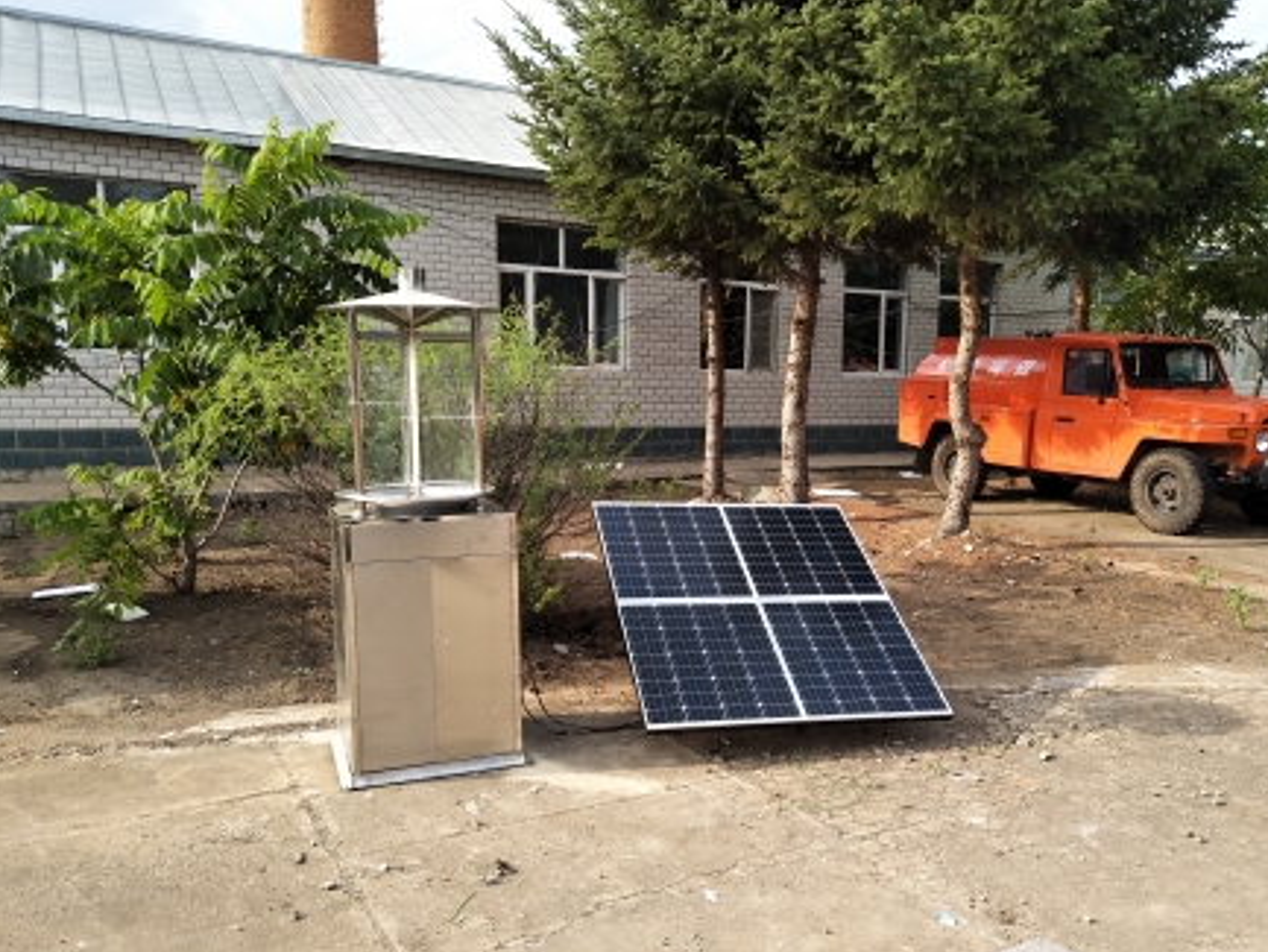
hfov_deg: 59.7
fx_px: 1099
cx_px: 717
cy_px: 523
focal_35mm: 30
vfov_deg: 46.8
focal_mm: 3.88
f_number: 2
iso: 50
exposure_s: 1/536
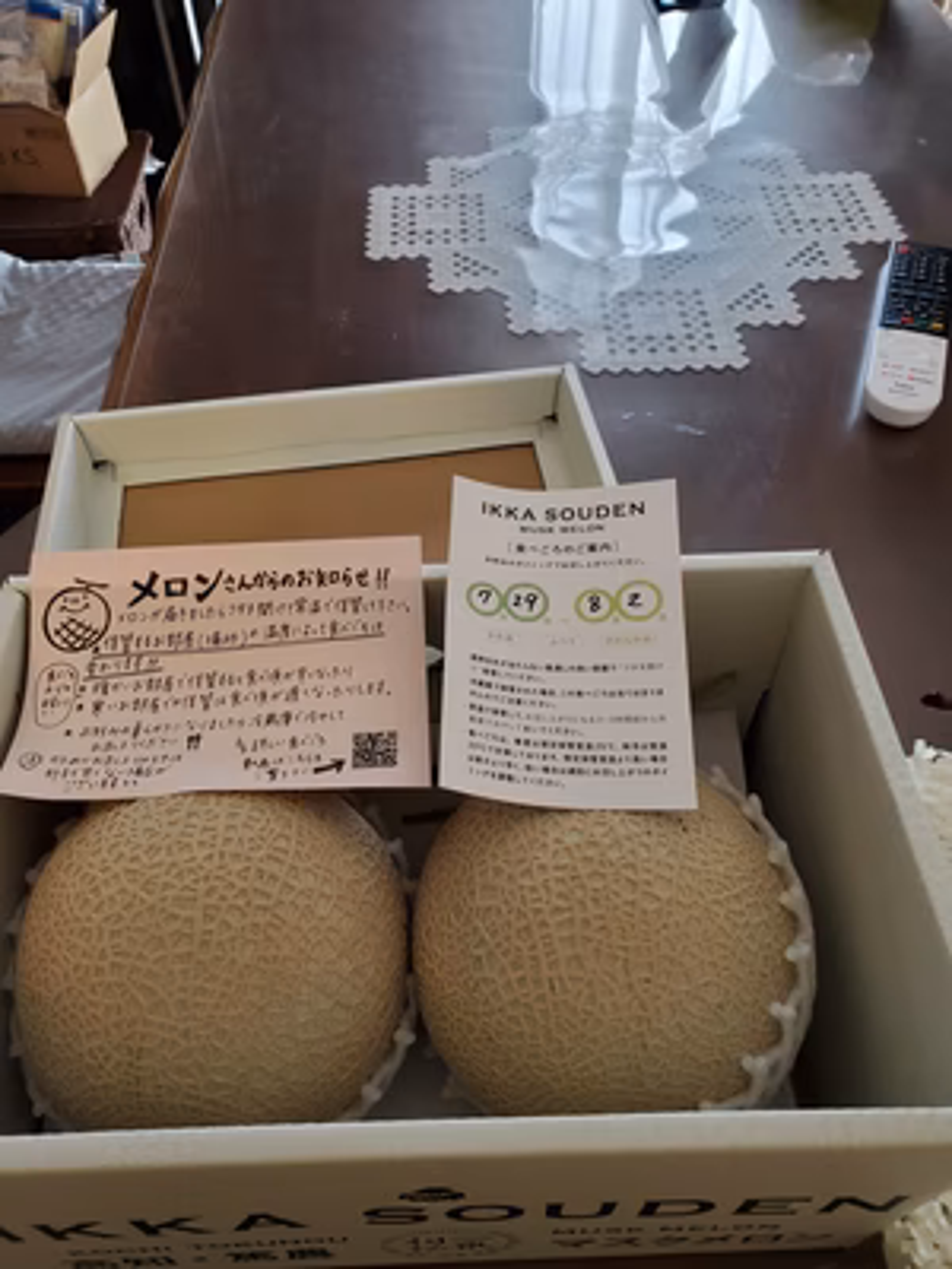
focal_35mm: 26
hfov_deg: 53.1
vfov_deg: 67.3
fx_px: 953
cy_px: 634
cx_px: 476
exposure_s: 1/50
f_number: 2.4
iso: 200
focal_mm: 4.3
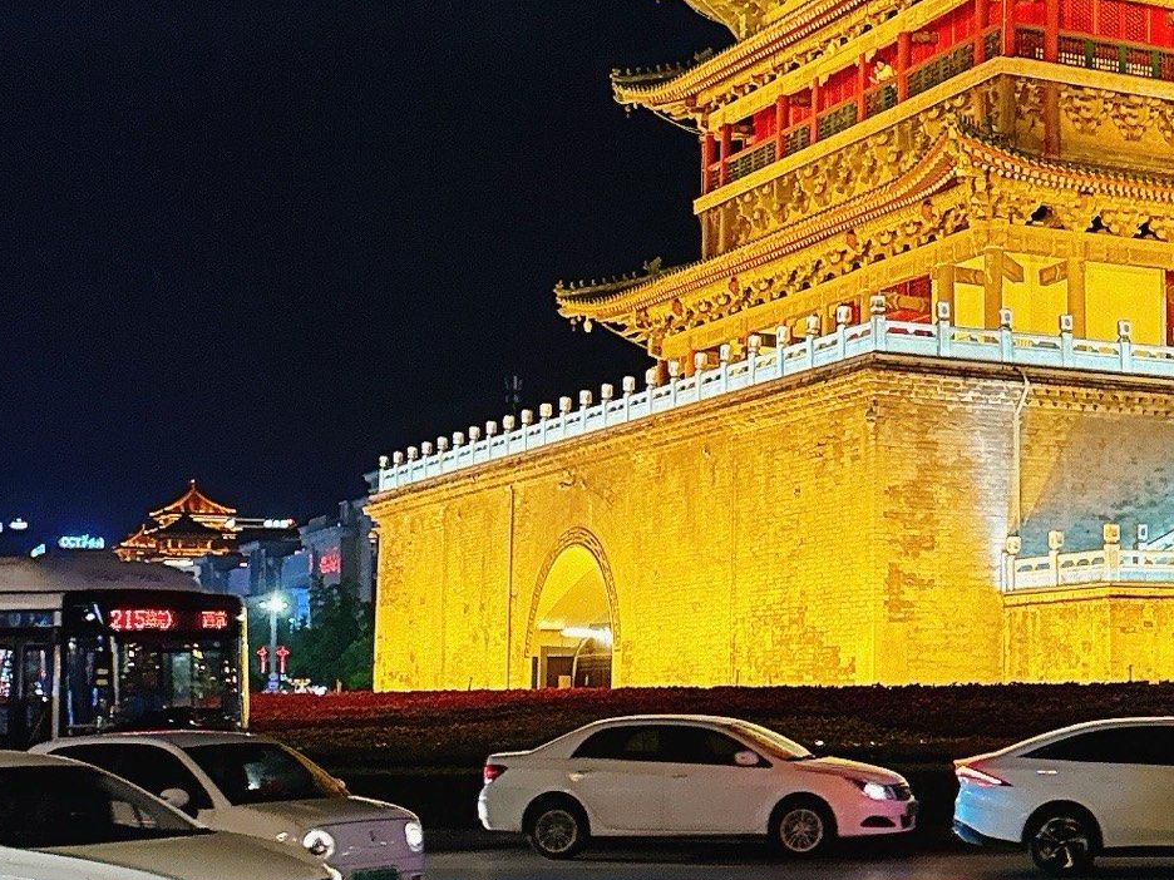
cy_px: 538
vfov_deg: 21.0
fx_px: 2374
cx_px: 1095
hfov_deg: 26.7
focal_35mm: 70
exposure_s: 1/60
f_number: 1.78
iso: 800
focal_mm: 6.76
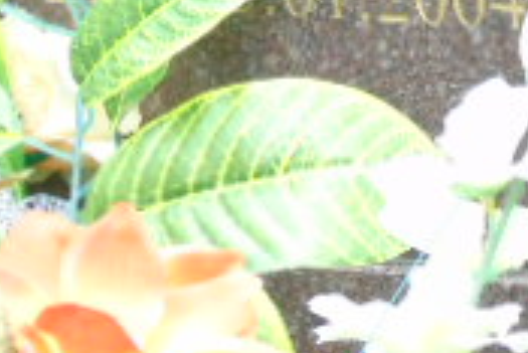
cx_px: 628
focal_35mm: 411
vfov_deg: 3.3
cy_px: -205
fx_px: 6033
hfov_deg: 5.0
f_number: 4.4
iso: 80
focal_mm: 19
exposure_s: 1/125
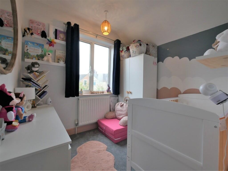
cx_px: 114
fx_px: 92
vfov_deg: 85.7
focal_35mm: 14
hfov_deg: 102.0
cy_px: 86
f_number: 4
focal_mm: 7
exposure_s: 1/80
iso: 200
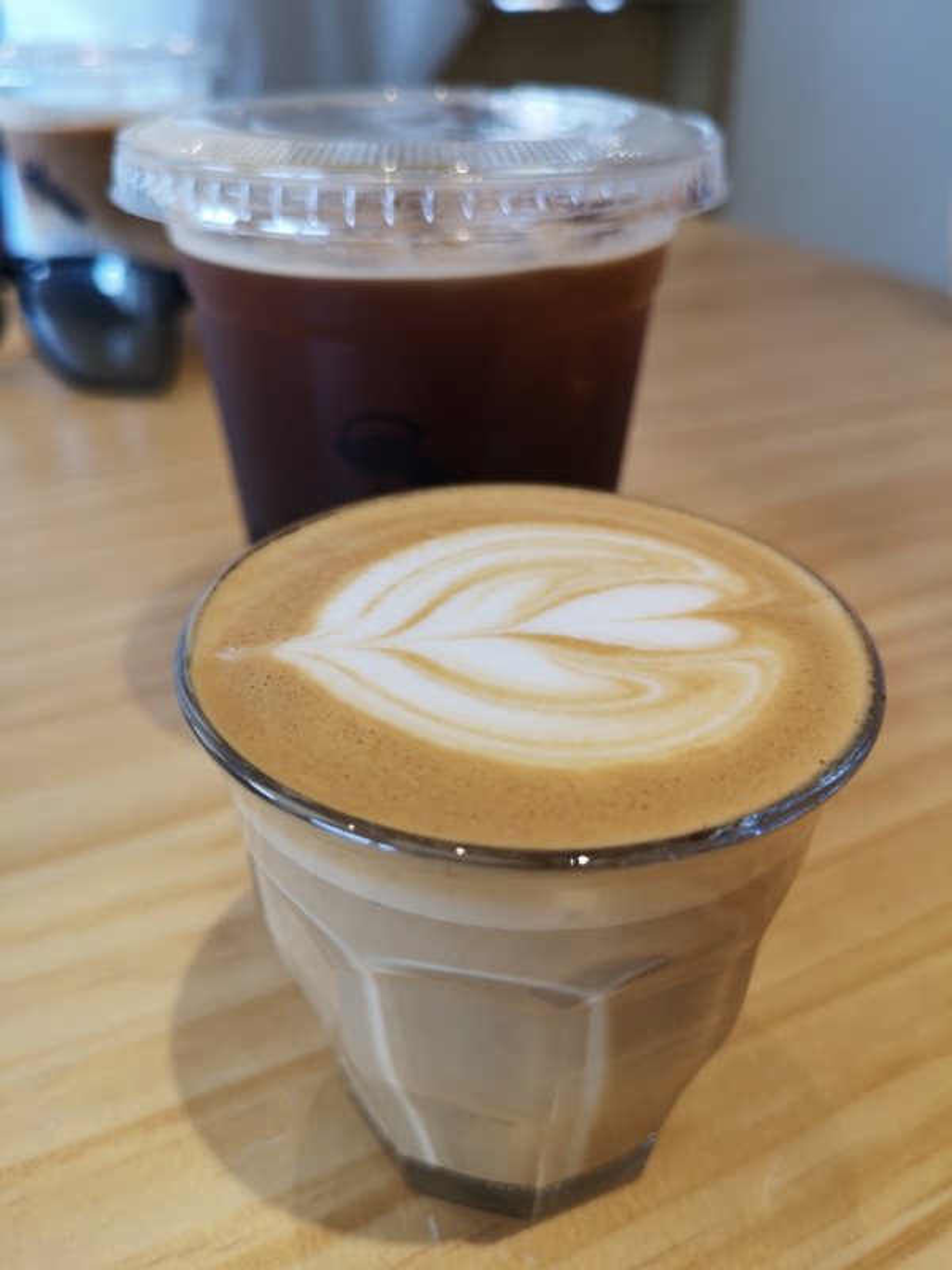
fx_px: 990
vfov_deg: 65.3
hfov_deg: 51.4
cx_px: 476
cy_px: 635
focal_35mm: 27
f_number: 1.8
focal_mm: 3.95
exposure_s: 1/120
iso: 64
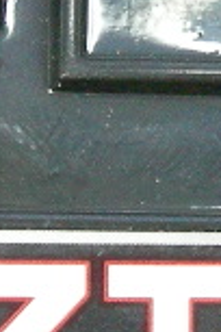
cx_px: 188
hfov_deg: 3.9
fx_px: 3204
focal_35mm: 348
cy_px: -11
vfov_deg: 5.9
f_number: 3.1
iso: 400
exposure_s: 1/13.4
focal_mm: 10.4
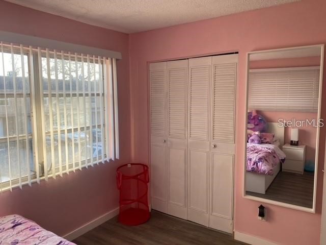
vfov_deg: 53.1
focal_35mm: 26
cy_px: 122
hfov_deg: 67.3
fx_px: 245
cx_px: 163
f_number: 1.8
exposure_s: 1/122
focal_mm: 4.25
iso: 32
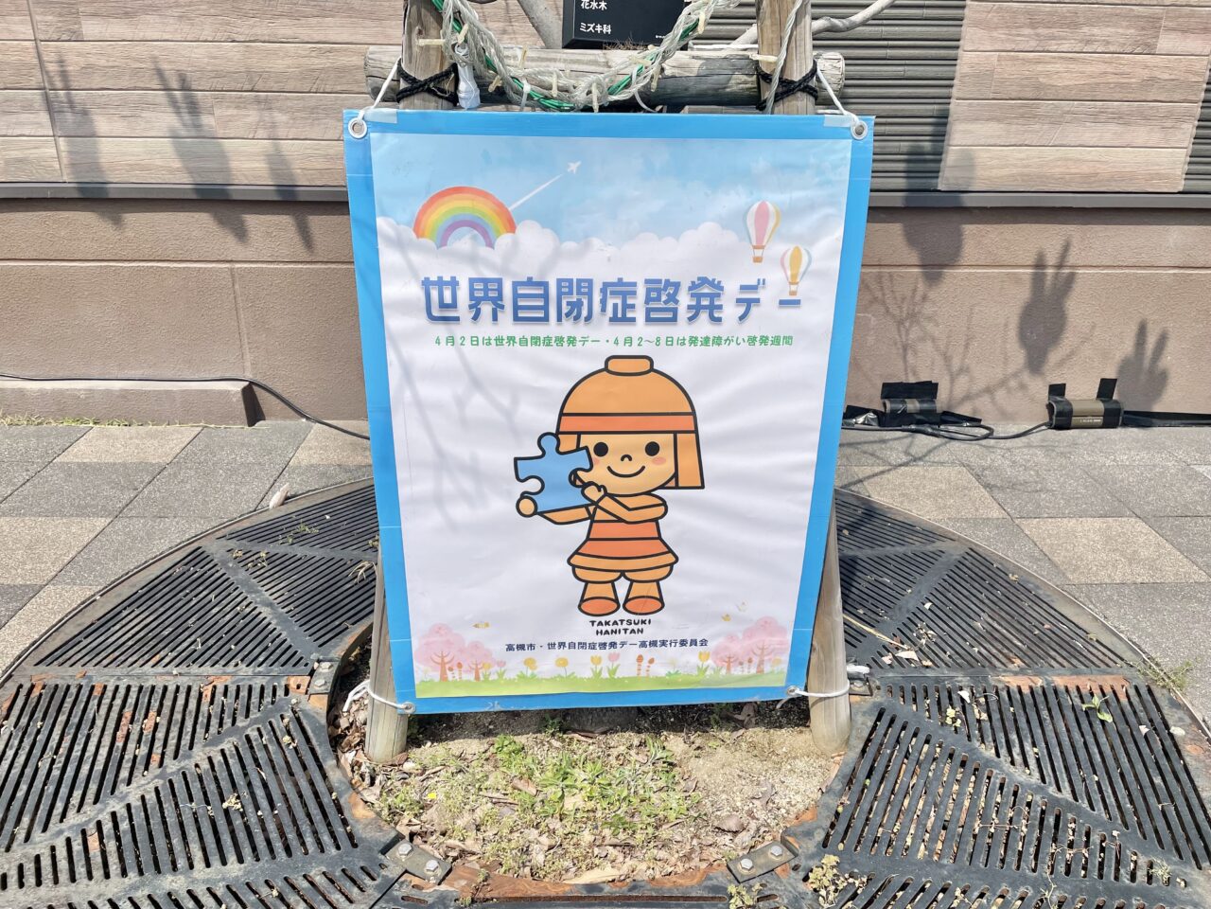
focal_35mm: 26
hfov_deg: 67.3
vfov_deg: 53.1
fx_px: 910
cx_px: 606
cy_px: 454
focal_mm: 4.2
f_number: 1.6
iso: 32
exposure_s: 1/6135
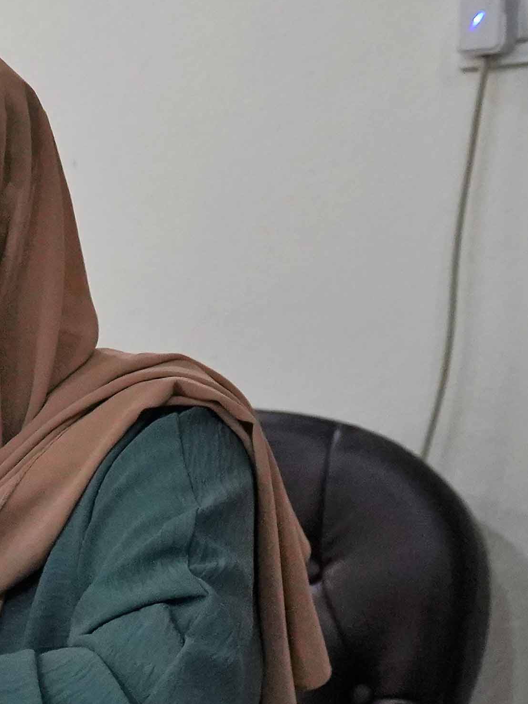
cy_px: 521
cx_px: -398
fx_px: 1911
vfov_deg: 20.7
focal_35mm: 94
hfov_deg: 14.1
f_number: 3.2
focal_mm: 24
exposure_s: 1/500
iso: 3200
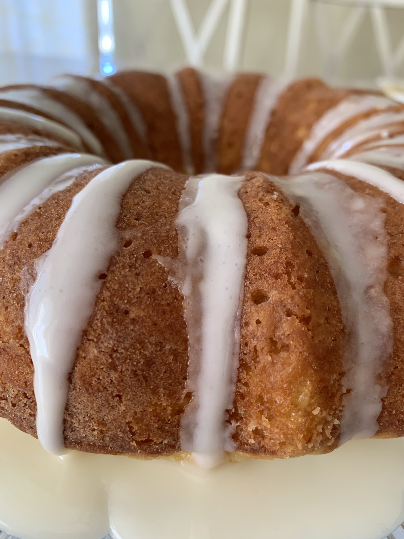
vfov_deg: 67.3
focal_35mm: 26
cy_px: 270
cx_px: 202
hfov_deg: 53.1
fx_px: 405
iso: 100
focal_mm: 4.25
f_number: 1.8
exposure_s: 1/82
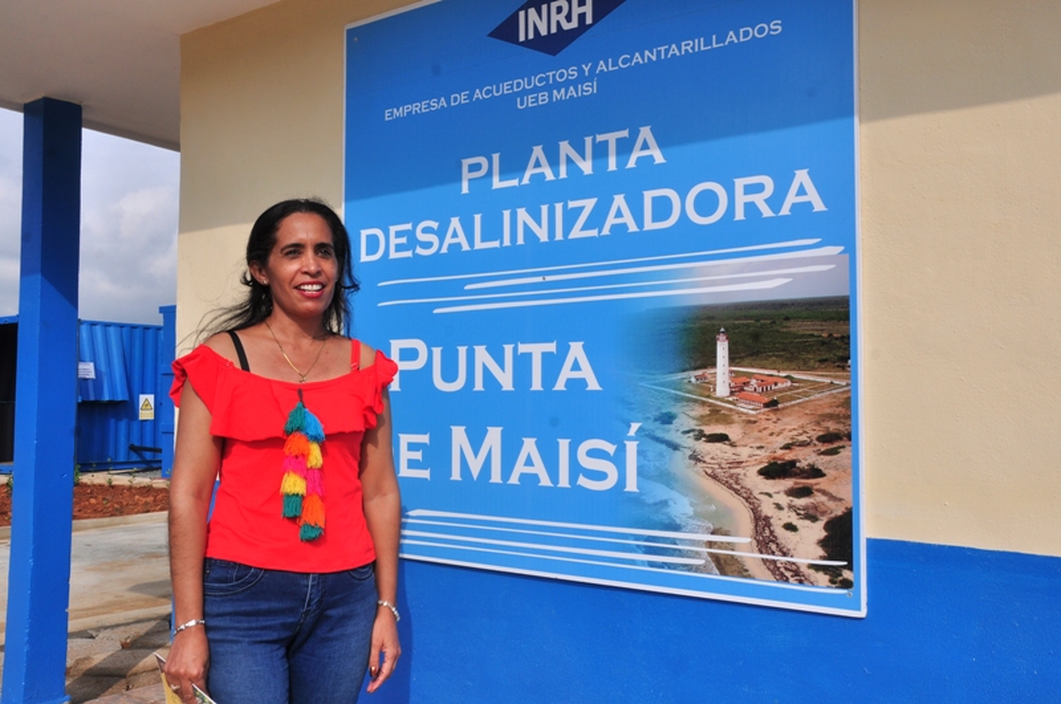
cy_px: 352
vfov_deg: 39.9
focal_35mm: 33
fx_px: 971
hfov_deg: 57.3
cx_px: 530
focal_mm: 22
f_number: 11
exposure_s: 1/500
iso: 200
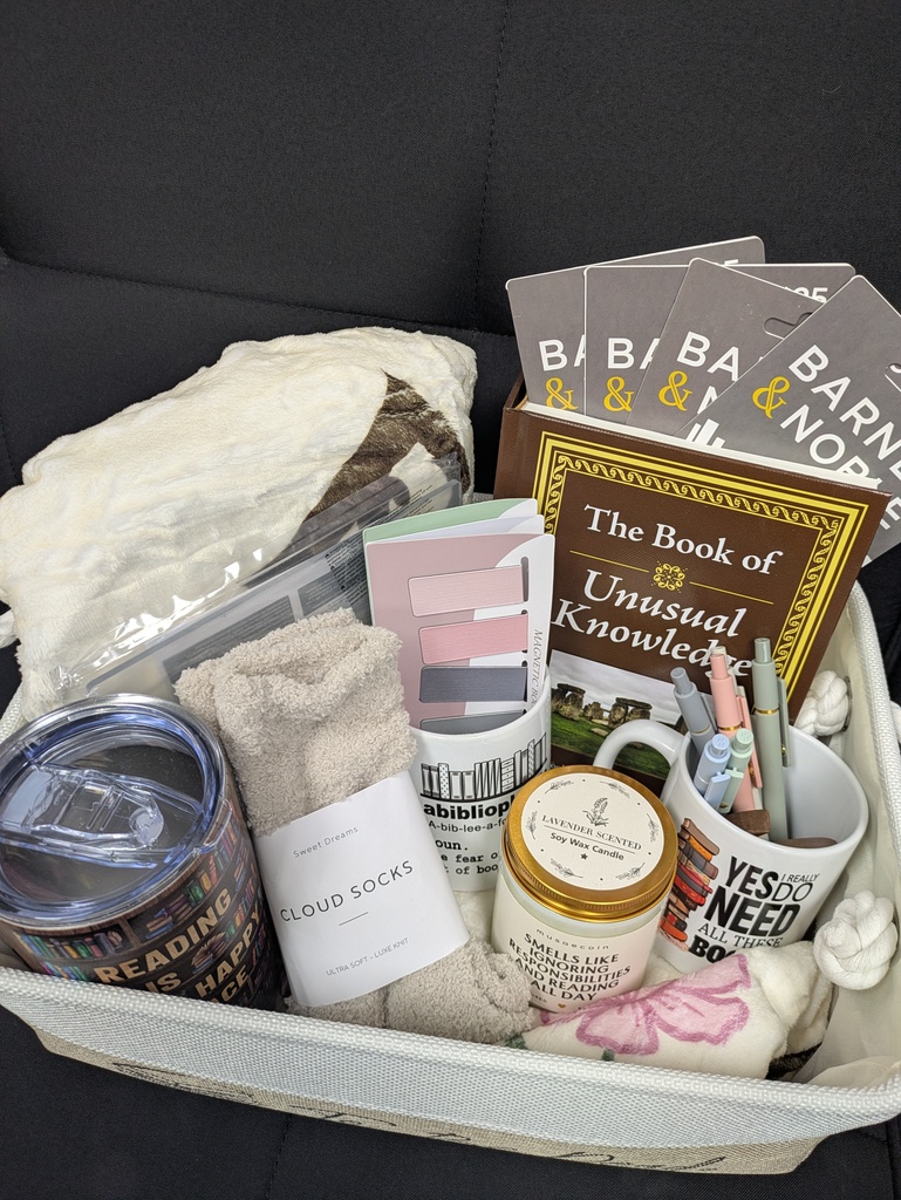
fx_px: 867
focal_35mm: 25
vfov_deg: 69.4
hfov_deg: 54.9
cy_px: 600
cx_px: 450
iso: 131
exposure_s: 1/60
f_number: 1.89
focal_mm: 5.43
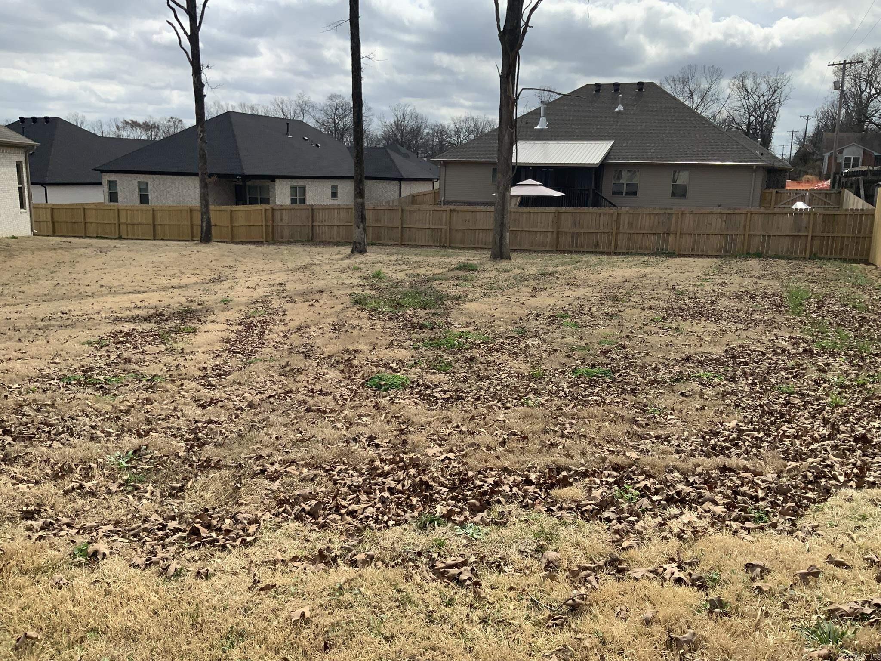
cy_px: 330
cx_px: 440
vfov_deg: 48.2
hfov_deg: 61.7
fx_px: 738
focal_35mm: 29
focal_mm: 3
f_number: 1.8
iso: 16
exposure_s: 1/2141
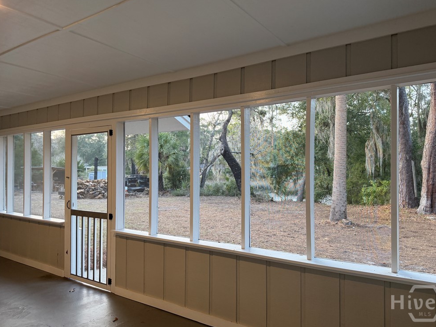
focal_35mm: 25
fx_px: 315
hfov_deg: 69.4
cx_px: 225
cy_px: 167
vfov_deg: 54.9
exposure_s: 1/137
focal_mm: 6.76
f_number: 1.78
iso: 200
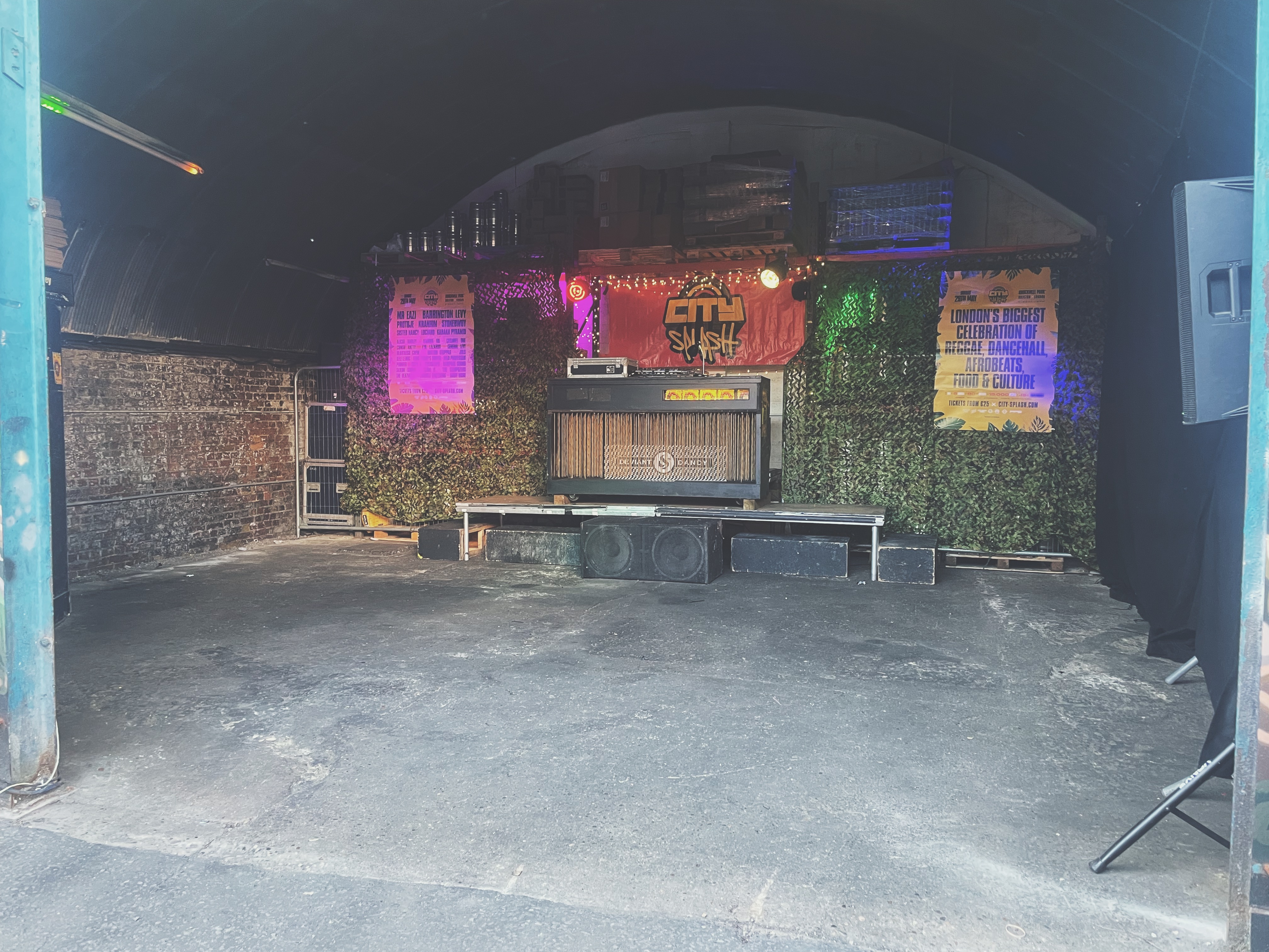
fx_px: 953
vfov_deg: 53.1
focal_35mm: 26
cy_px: 476
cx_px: 634
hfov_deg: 67.3
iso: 250
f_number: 1.6
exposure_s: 1/60
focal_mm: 4.2
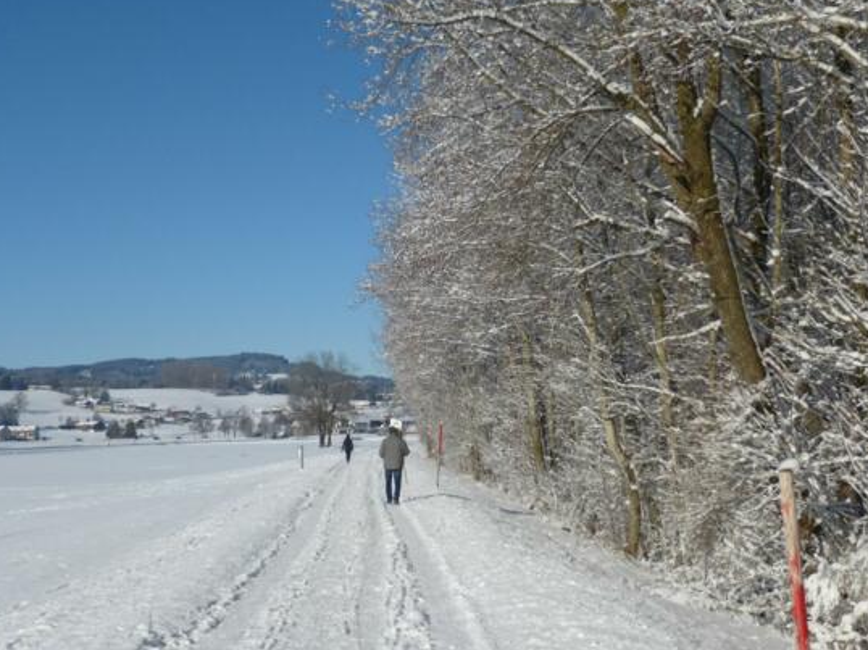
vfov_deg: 24.4
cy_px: 335
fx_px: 1504
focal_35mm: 60
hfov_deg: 32.2
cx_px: 428
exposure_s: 1/250
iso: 100
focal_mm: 9.9
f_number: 11
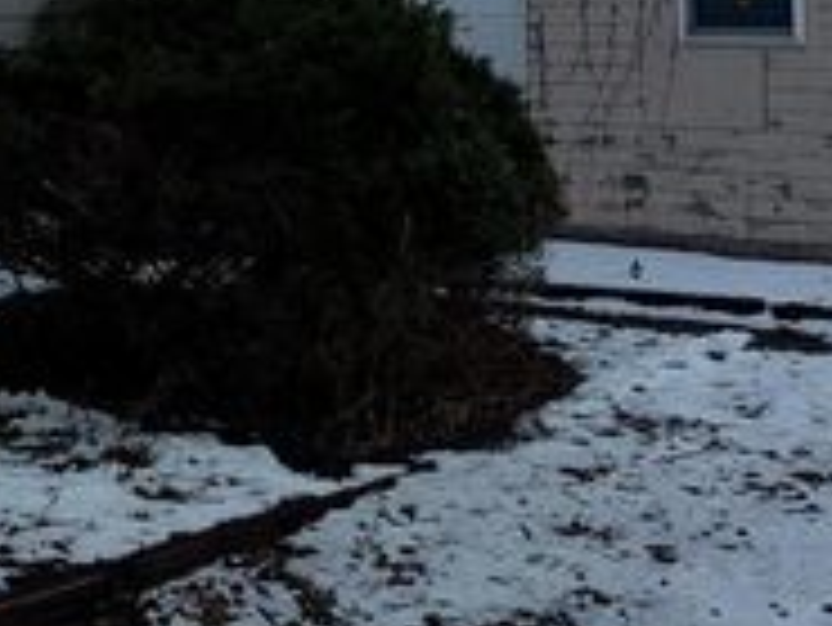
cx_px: 418
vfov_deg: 21.1
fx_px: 1563
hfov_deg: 29.8
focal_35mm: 65
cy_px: -126
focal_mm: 6.9
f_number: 1.68
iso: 333
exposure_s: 1/26.3
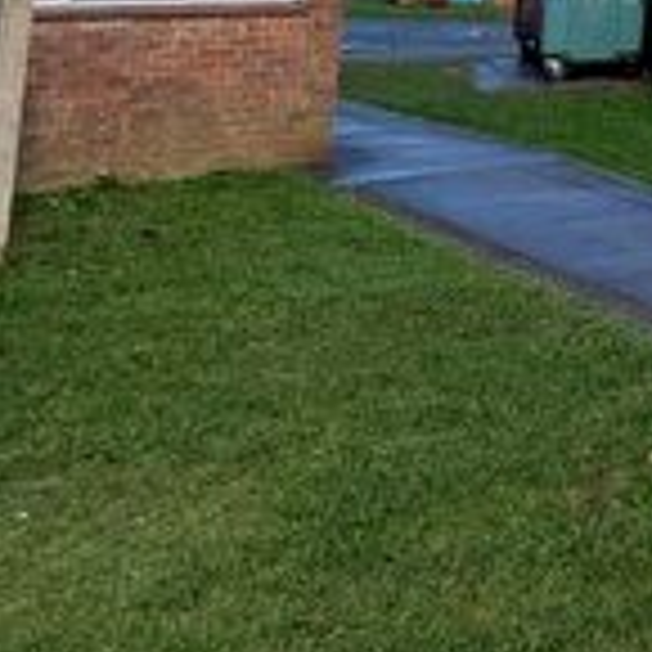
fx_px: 1449
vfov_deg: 23.0
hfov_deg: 15.8
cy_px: -155
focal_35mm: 68
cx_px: 1486
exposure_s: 1/1408
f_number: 2.2
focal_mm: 2.35
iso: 56
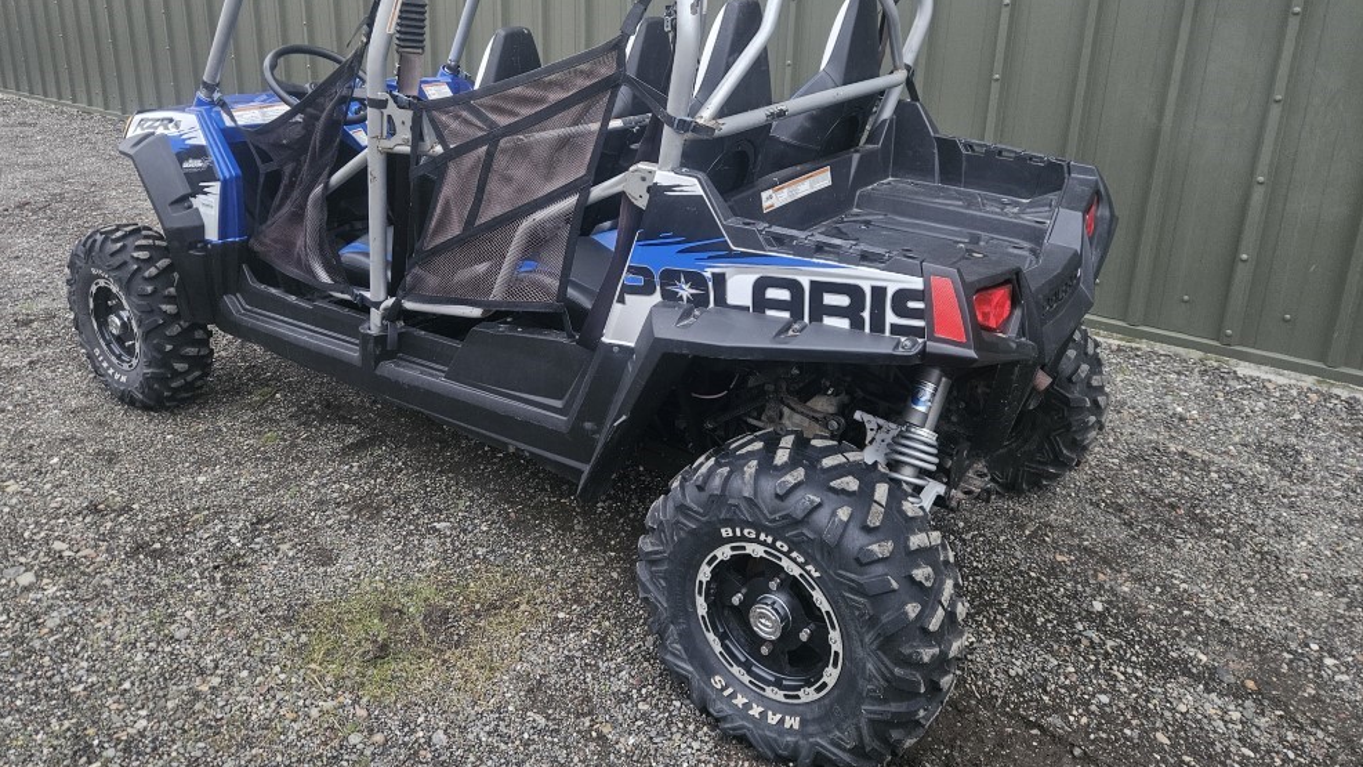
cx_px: 657
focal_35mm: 26
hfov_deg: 71.9
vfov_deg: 43.9
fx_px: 940
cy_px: 271
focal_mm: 5.4
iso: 640
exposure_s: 1/25
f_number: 1.8
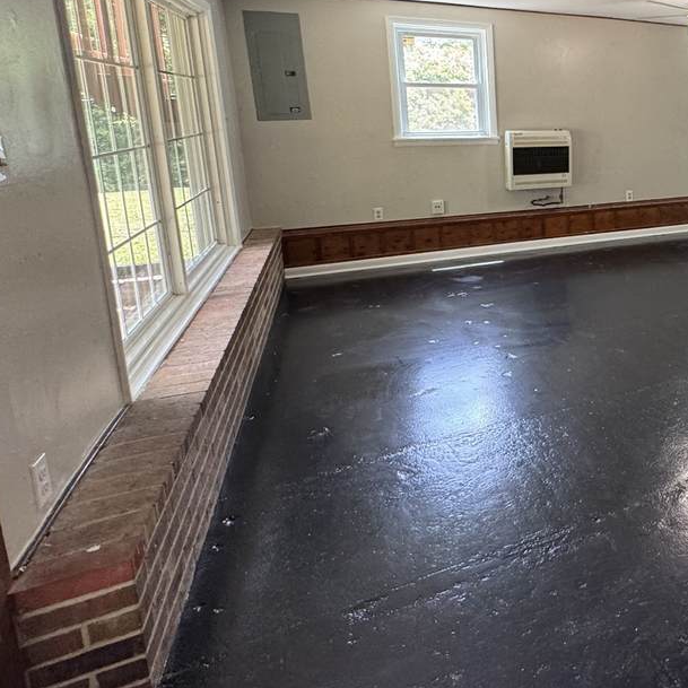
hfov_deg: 50.2
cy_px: 201
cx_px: 678
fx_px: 585
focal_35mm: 26
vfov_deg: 58.8
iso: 200
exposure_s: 1/60
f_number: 2.2
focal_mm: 2.22
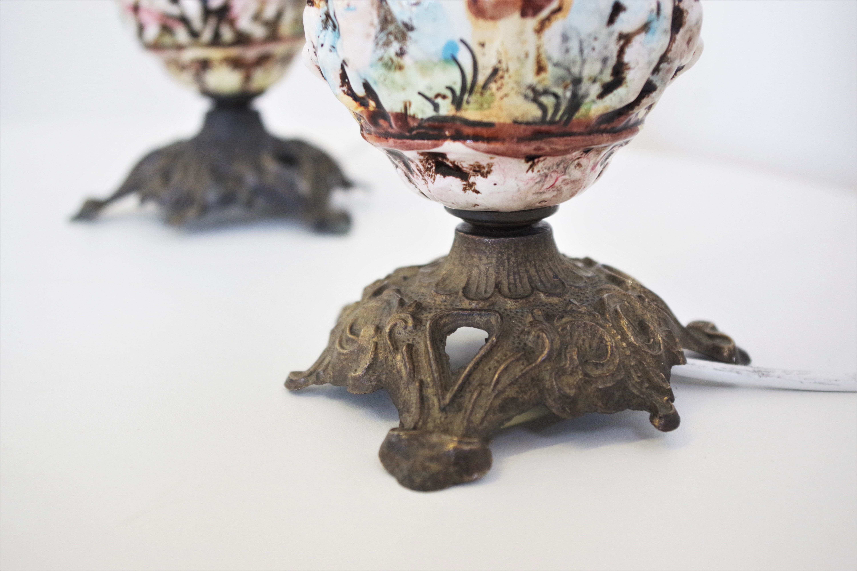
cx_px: 428
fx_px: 1238
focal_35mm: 52
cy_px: 286
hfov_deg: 38.2
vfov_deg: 26.0
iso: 800
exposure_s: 1/80
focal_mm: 35
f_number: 4.5
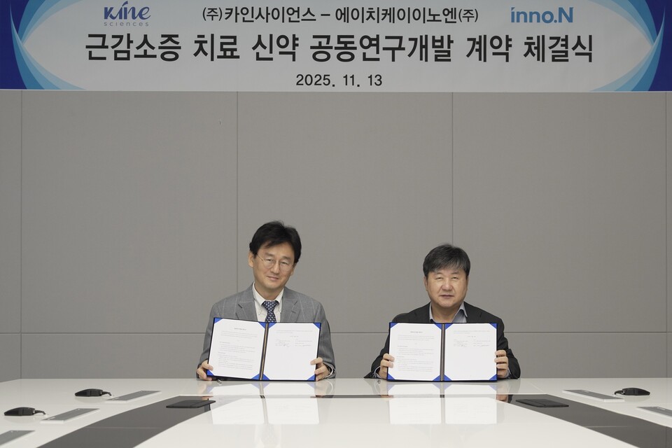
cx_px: 336
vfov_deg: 14.3
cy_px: 224
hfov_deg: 21.2
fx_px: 1792
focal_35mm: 96
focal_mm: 96
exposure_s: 1/160
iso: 800
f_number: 5
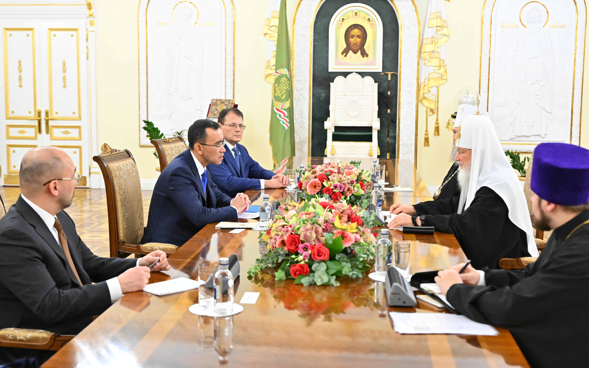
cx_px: 296
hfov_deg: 41.1
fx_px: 787
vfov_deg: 26.3
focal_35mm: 49
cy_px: 190
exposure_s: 1/100
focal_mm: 46
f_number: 4
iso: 5000
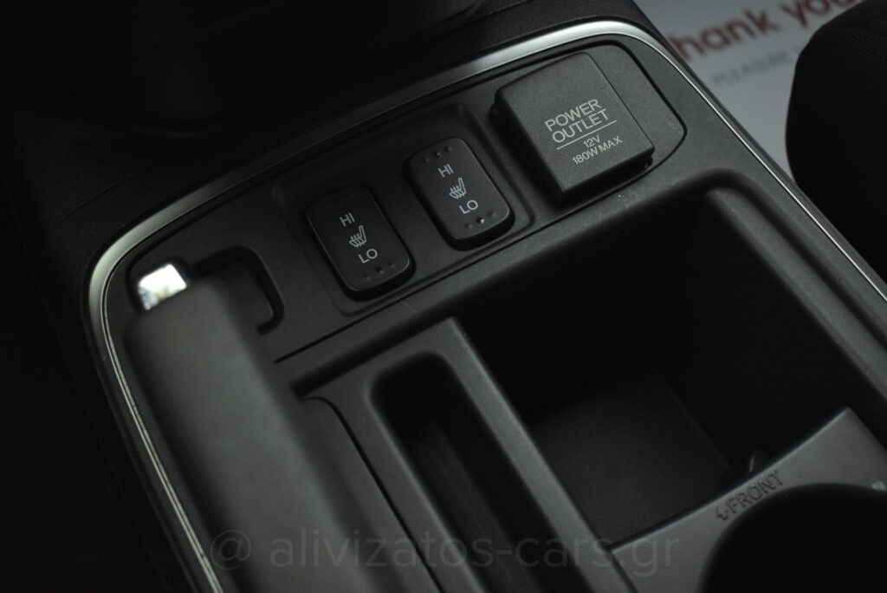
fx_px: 1035
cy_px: 296
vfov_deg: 31.9
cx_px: 444
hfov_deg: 46.4
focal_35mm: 42
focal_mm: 28
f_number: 4.2
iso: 1600
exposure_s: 1/60
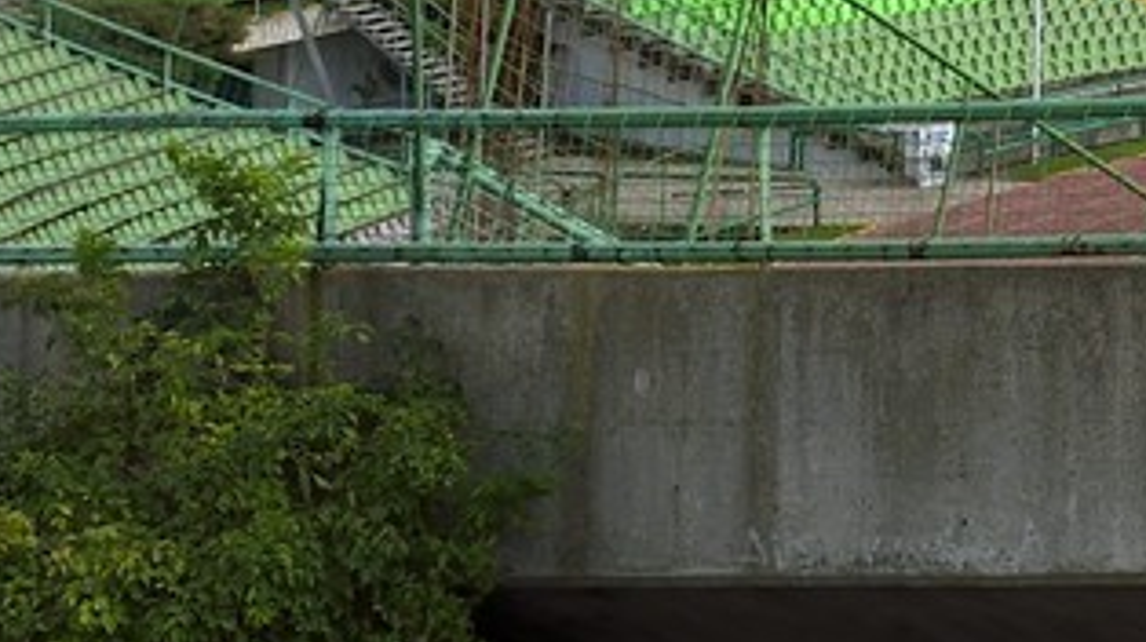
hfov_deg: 9.4
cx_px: 2803
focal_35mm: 203
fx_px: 6163
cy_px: -664
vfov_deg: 5.8
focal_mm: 38
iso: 200
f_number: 10
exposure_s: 1/250
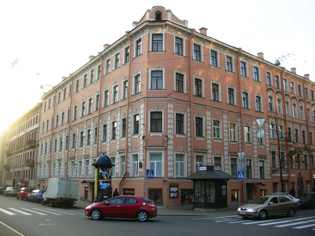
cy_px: 118
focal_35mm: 35
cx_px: 158
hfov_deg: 52.7
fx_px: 318
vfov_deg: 40.7
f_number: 2.8
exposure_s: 1/150
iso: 50
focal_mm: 5.8
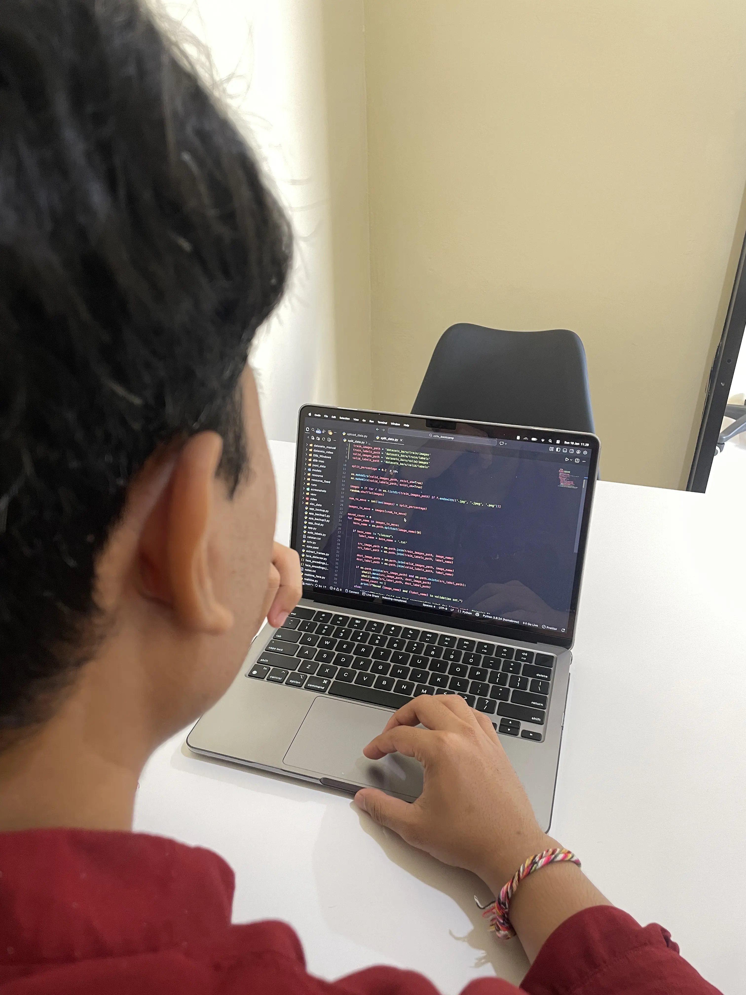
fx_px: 747
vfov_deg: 67.3
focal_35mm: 26
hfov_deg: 53.1
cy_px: 498
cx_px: 373
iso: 125
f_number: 1.6
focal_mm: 4.2
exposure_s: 1/68
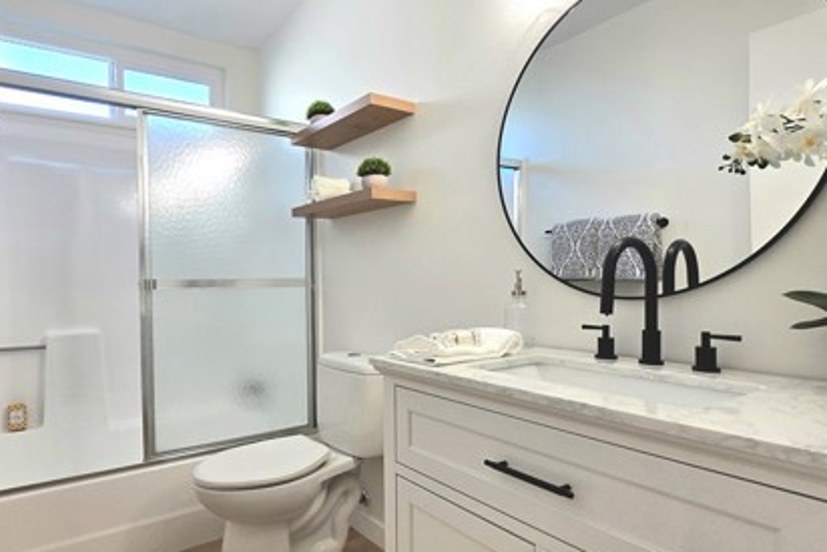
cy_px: 287
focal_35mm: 21
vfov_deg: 59.5
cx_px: 361
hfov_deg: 80.8
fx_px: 483
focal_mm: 1.7
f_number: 2.2
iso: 32
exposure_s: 1/60.2
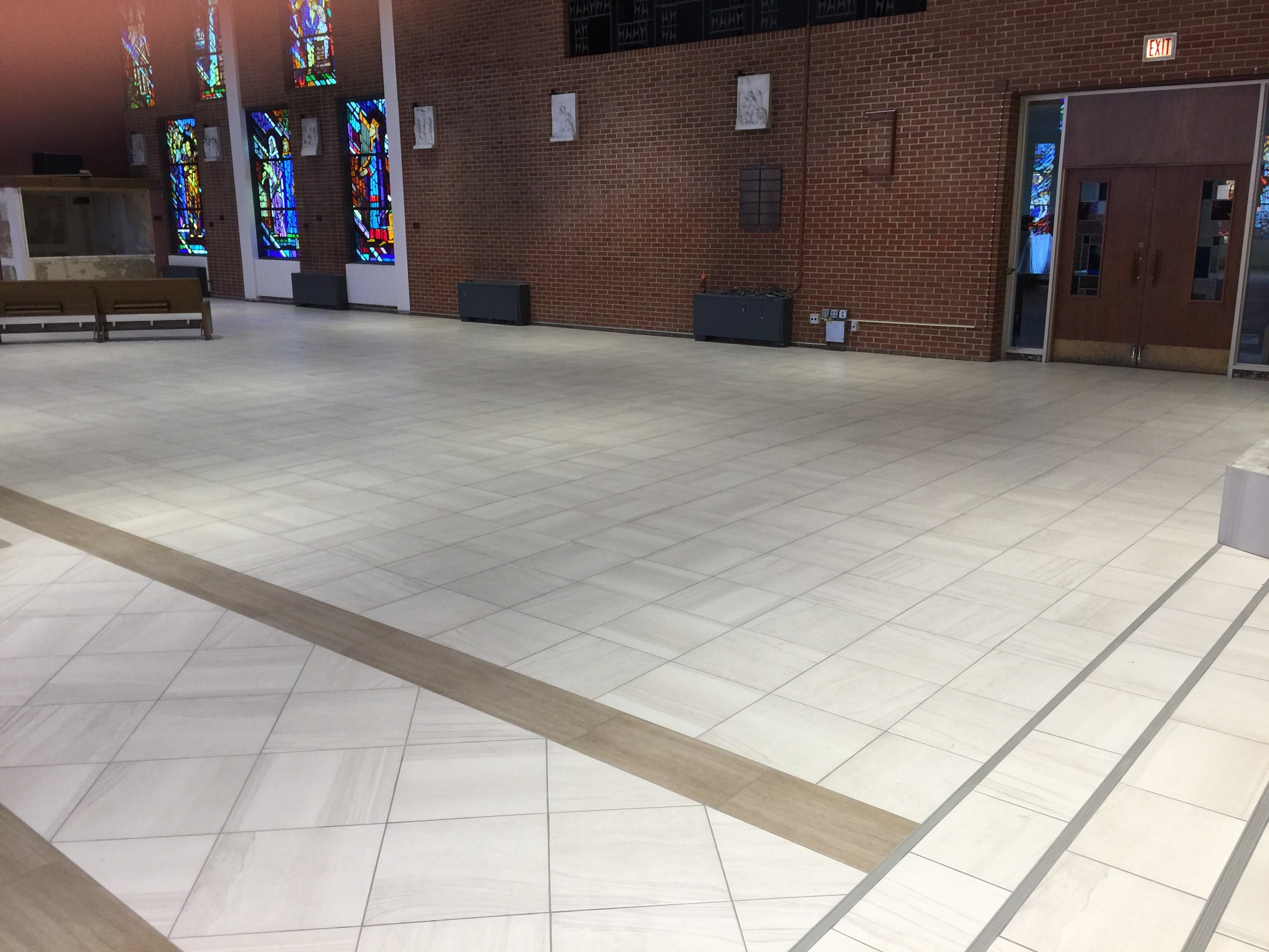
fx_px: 1063
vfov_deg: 48.2
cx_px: 634
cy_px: 476
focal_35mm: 29
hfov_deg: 61.7
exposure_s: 1/30
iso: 50
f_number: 2.2
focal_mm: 4.15
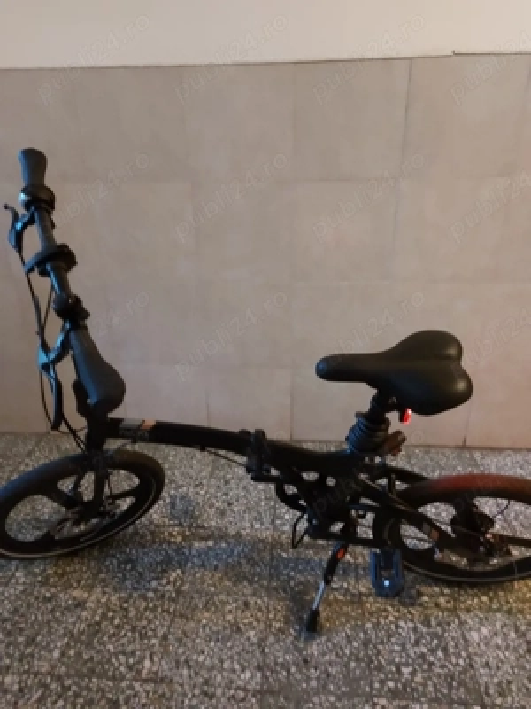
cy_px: 354
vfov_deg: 71.6
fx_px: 491
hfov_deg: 56.8
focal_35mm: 24
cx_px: 266
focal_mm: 5.23
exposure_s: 1/20
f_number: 1.8
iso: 800
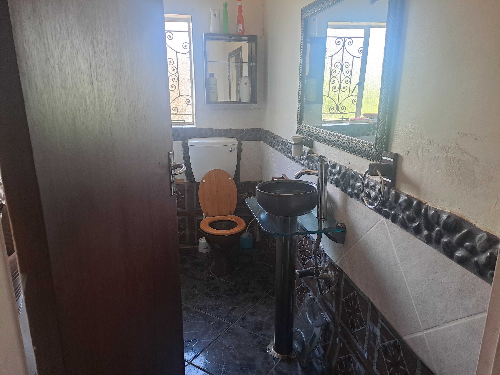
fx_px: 361
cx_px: 250
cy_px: 188
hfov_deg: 69.4
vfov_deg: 54.9
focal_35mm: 25
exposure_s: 1/60
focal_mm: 4.65
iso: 100
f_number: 1.8
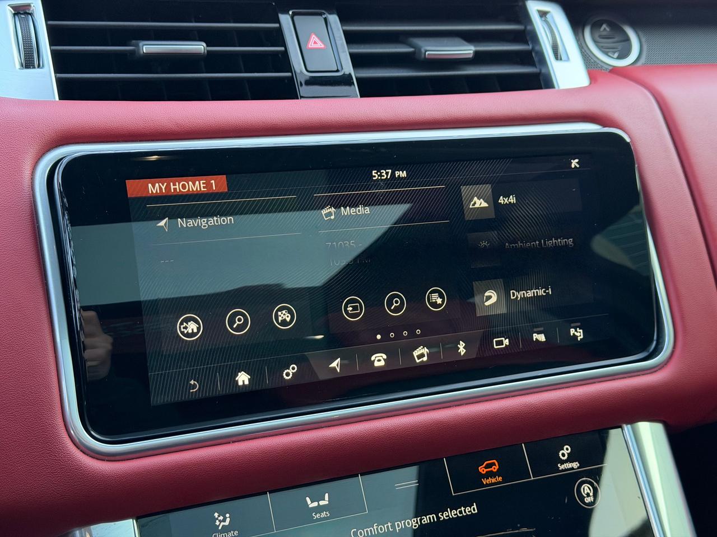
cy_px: 268
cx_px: 358
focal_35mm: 48
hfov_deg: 39.7
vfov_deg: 30.3
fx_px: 994
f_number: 1.78
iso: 160
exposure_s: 1/108
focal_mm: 6.76
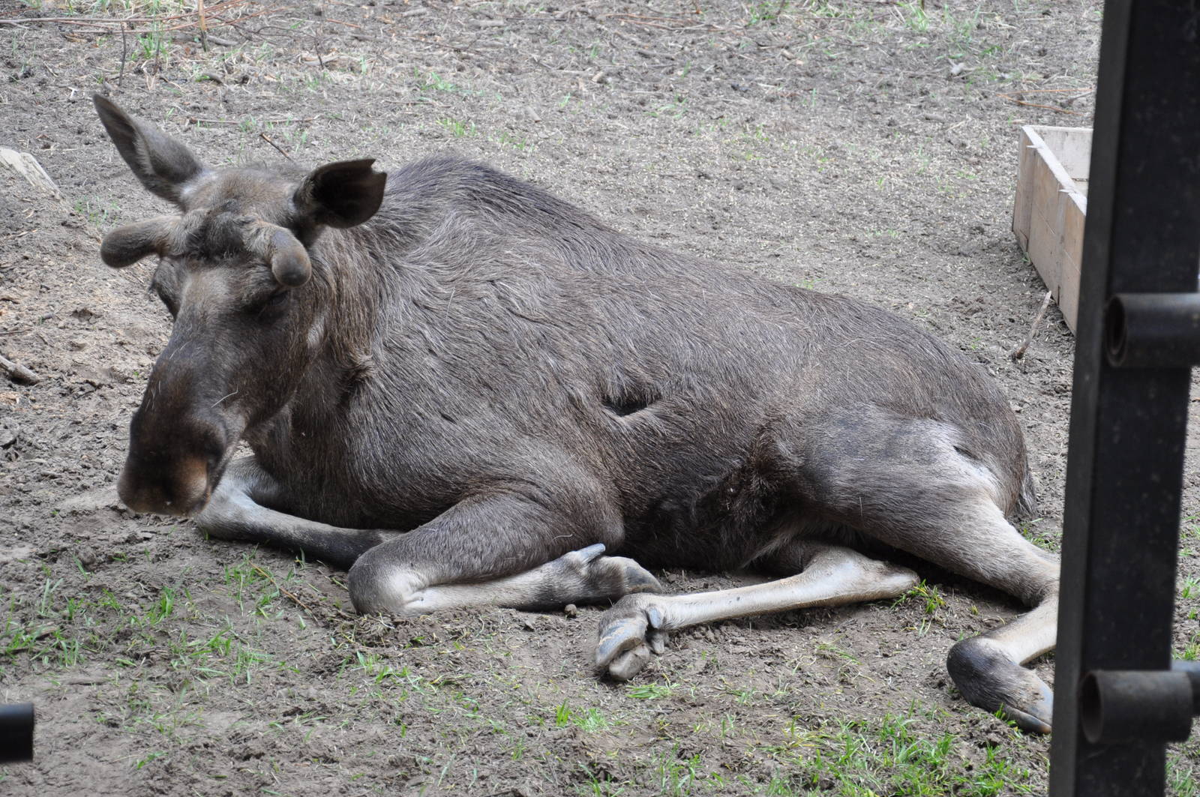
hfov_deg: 19.5
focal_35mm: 105
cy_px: 398
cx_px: 600
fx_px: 3496
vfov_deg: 13.0
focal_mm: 70
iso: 560
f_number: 5.3
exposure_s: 1/60
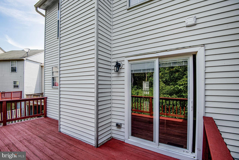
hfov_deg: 96.7
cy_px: 80
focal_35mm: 16
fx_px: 106
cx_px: 120
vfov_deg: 73.7
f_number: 8
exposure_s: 1/200
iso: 200
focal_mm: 16
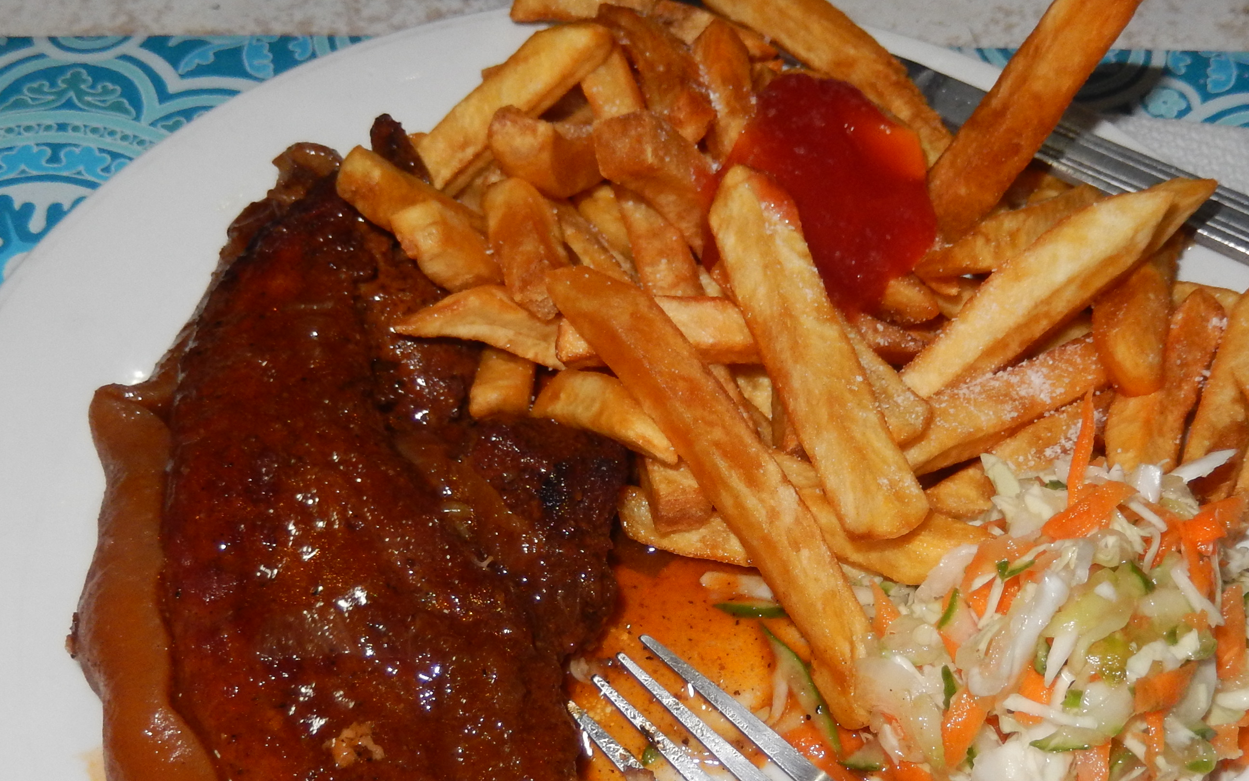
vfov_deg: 27.2
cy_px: 557
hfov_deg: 42.6
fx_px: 1600
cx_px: 700
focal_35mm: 47
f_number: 3.4
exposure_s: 1/30
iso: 200
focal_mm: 4.5
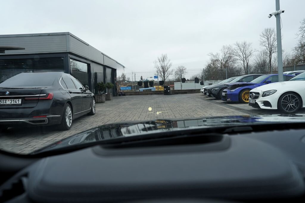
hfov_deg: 61.9
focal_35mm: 30
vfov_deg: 43.6
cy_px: 102
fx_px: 254
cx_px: 152
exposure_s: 1/125
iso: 100
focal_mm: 30
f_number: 5.6
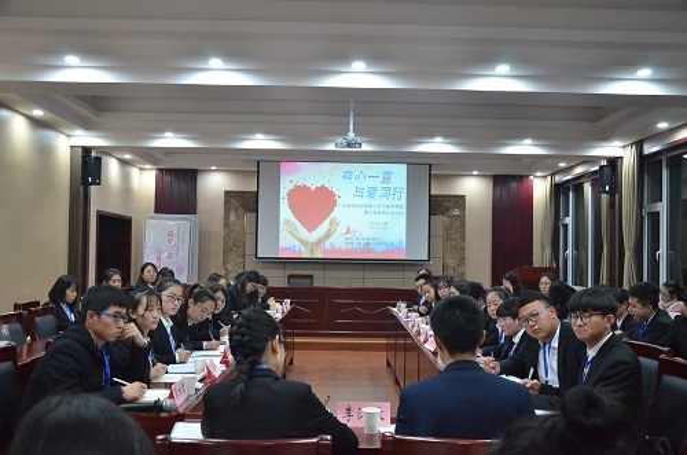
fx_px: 685
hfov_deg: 53.2
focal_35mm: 36
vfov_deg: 36.7
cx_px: 344
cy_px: 228
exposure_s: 1/100
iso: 3200
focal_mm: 24
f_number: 5.6
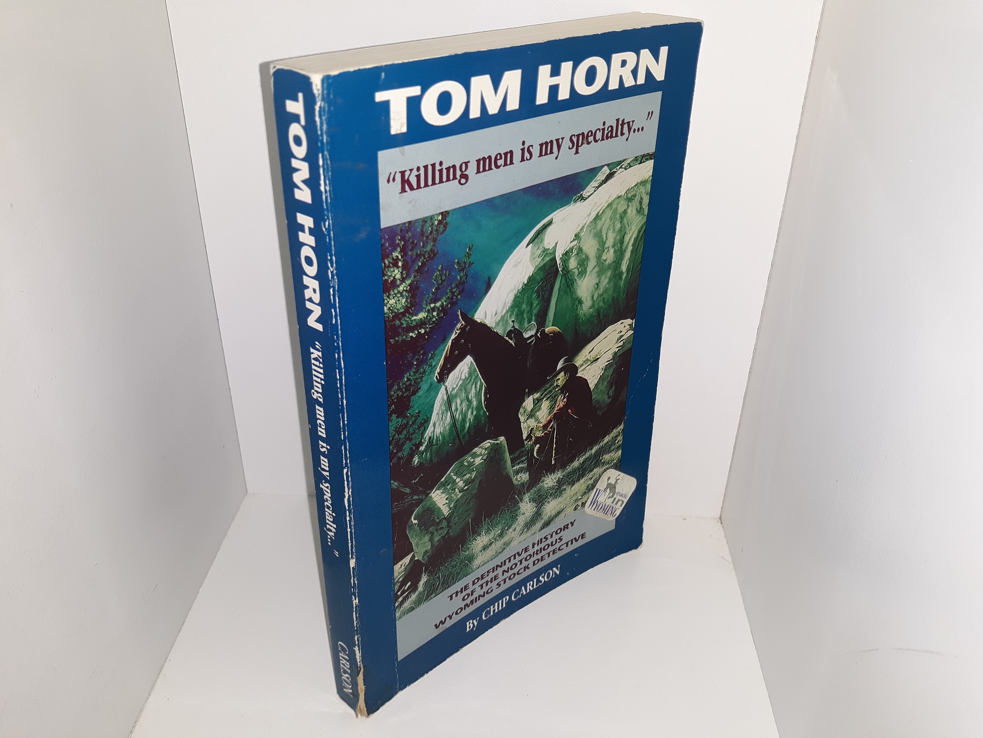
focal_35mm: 28
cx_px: 492
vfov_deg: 49.7
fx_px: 795
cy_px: 369
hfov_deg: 63.4
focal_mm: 3.7
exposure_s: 1/120
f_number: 1.7
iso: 40
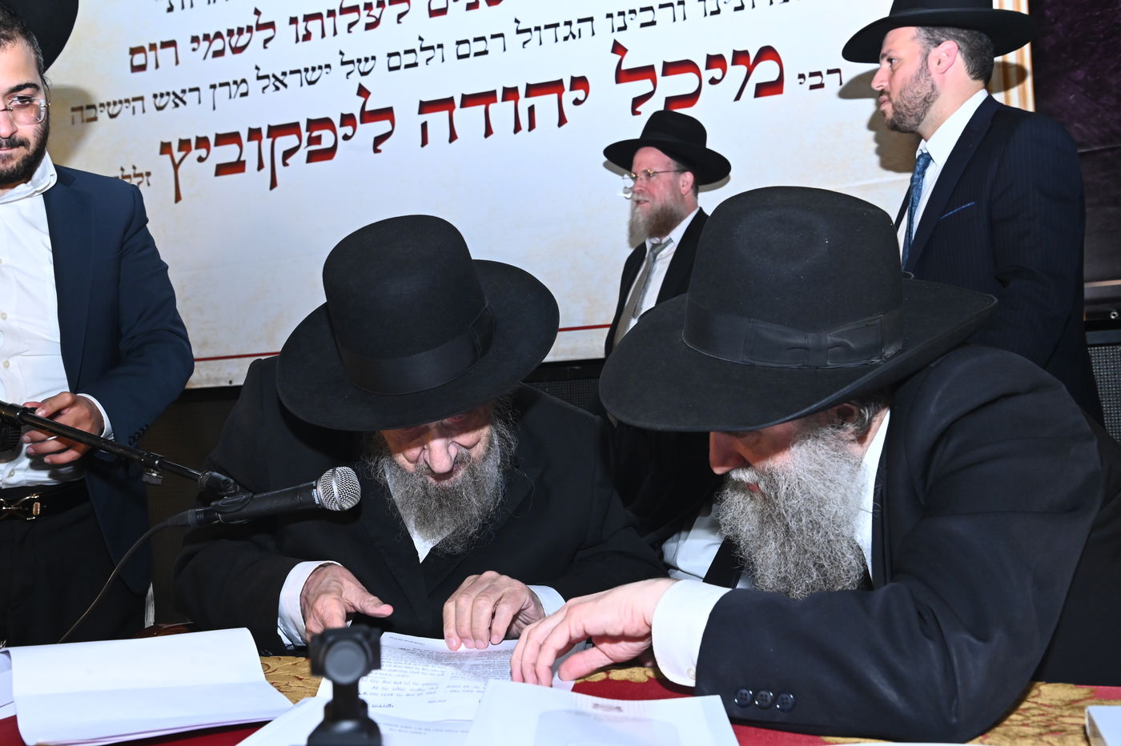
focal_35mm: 38
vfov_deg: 35.0
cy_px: 373
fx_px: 1183
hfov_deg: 50.7
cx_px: 560
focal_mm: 38
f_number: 9
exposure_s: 1/100
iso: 2500
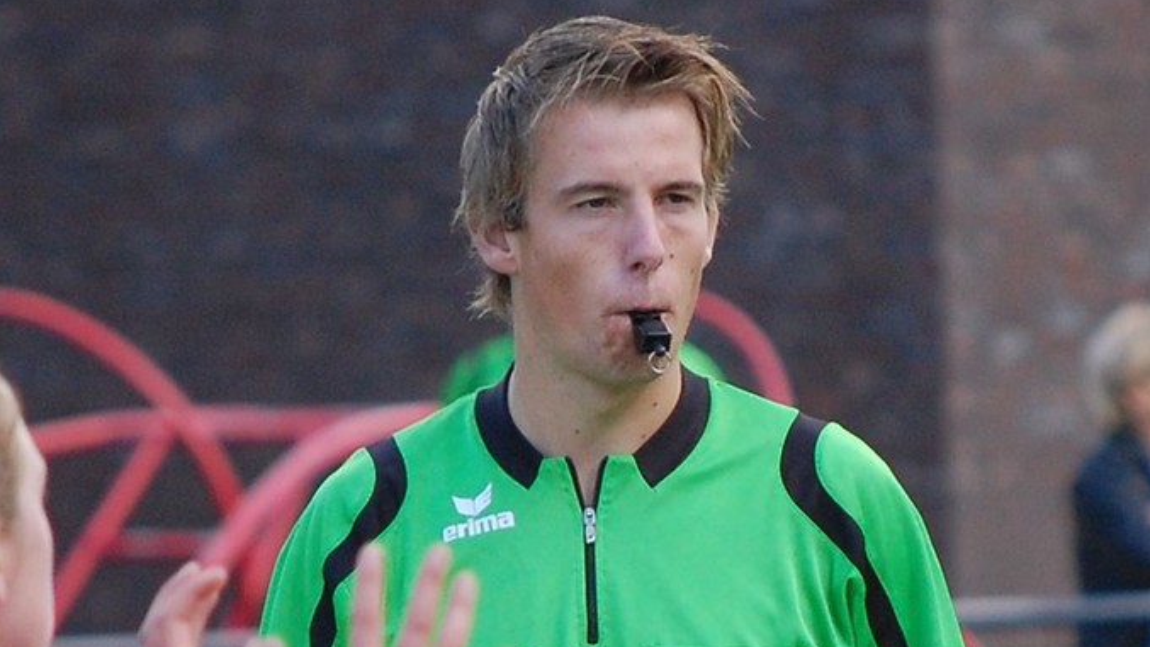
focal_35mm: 475
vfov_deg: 2.6
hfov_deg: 4.5
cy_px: 723
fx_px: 14486
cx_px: 576
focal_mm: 200
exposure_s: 1/500
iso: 800
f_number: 5.6
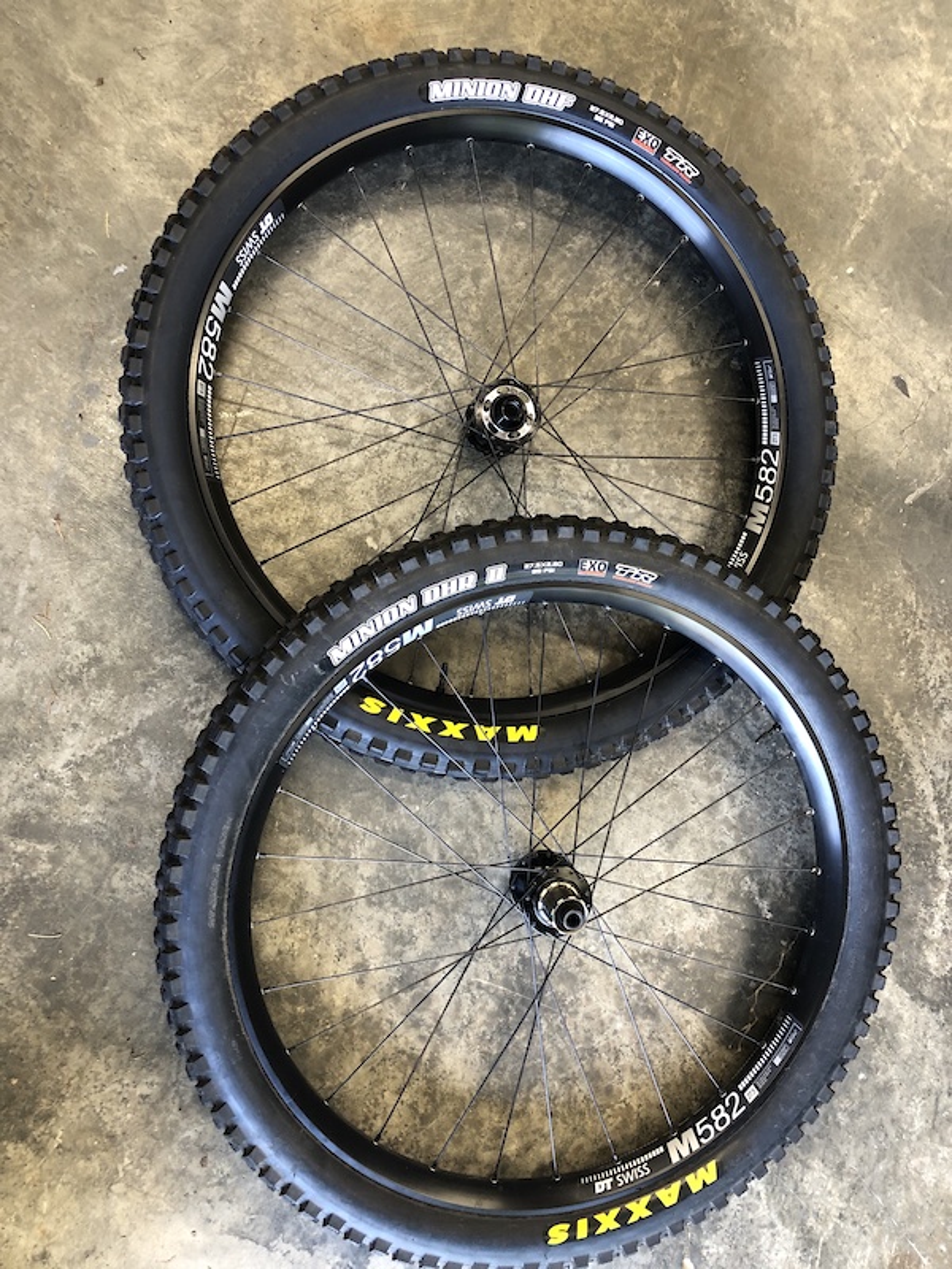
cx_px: 476
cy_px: 634
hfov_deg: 49.7
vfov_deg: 63.4
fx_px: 1027
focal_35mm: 28
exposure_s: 1/17
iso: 40
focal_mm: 3.99
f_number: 1.8
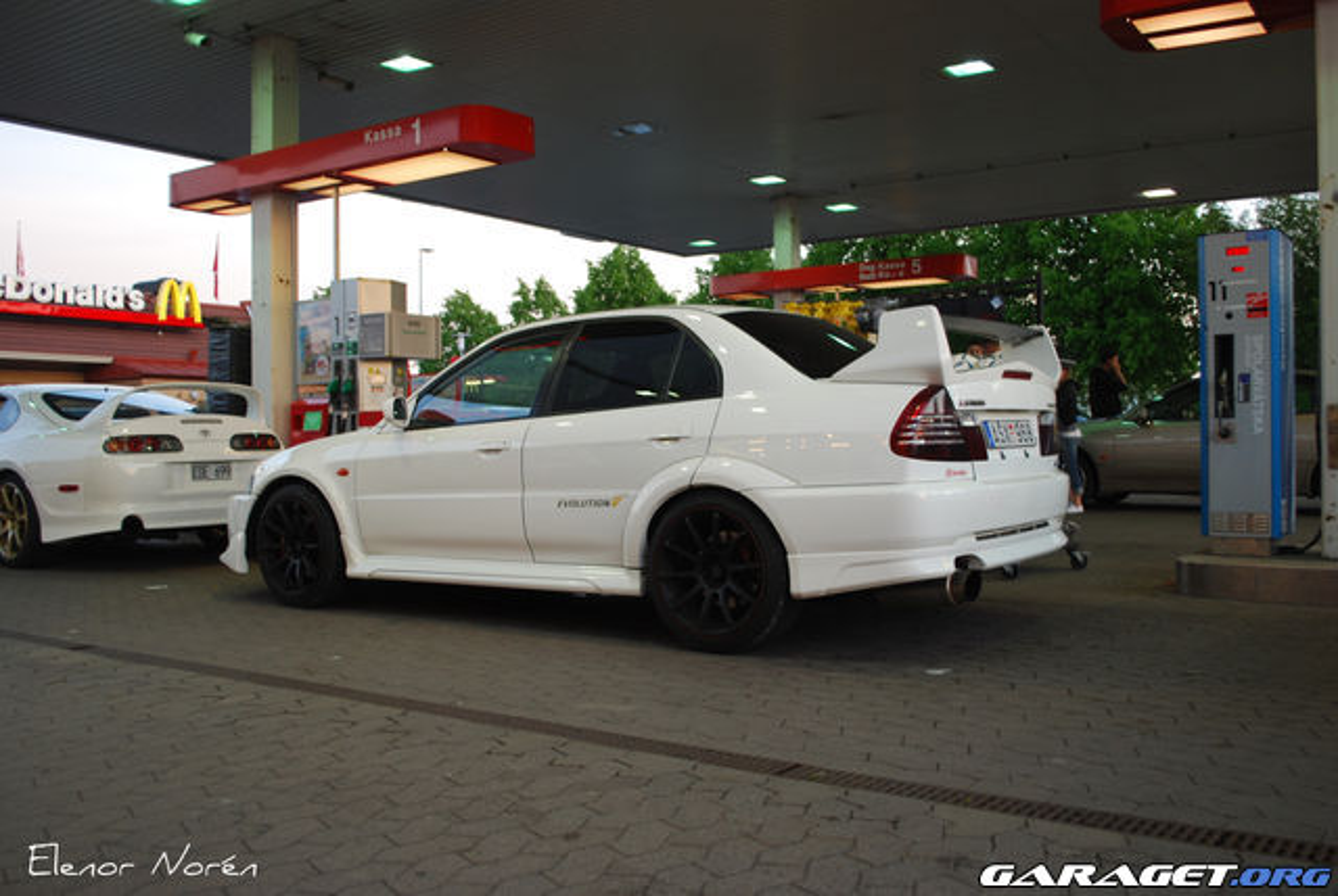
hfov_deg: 57.1
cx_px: 669
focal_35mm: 33
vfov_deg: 40.1
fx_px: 1228
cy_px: 448
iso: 200
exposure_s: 1/30
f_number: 4
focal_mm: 22
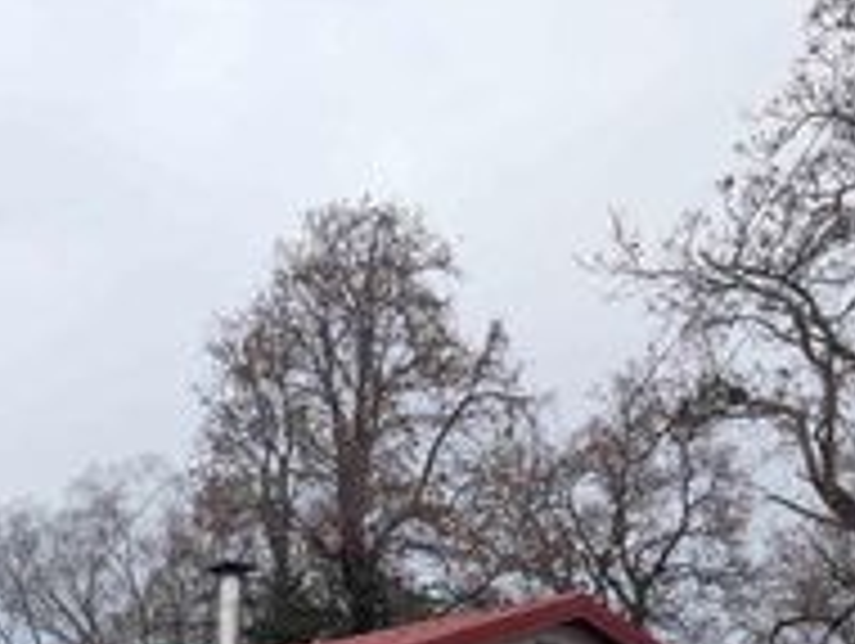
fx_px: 1558
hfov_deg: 29.4
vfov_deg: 21.2
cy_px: 829
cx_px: 76
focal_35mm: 63
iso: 34
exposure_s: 1/123
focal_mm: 6.9
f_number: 1.68
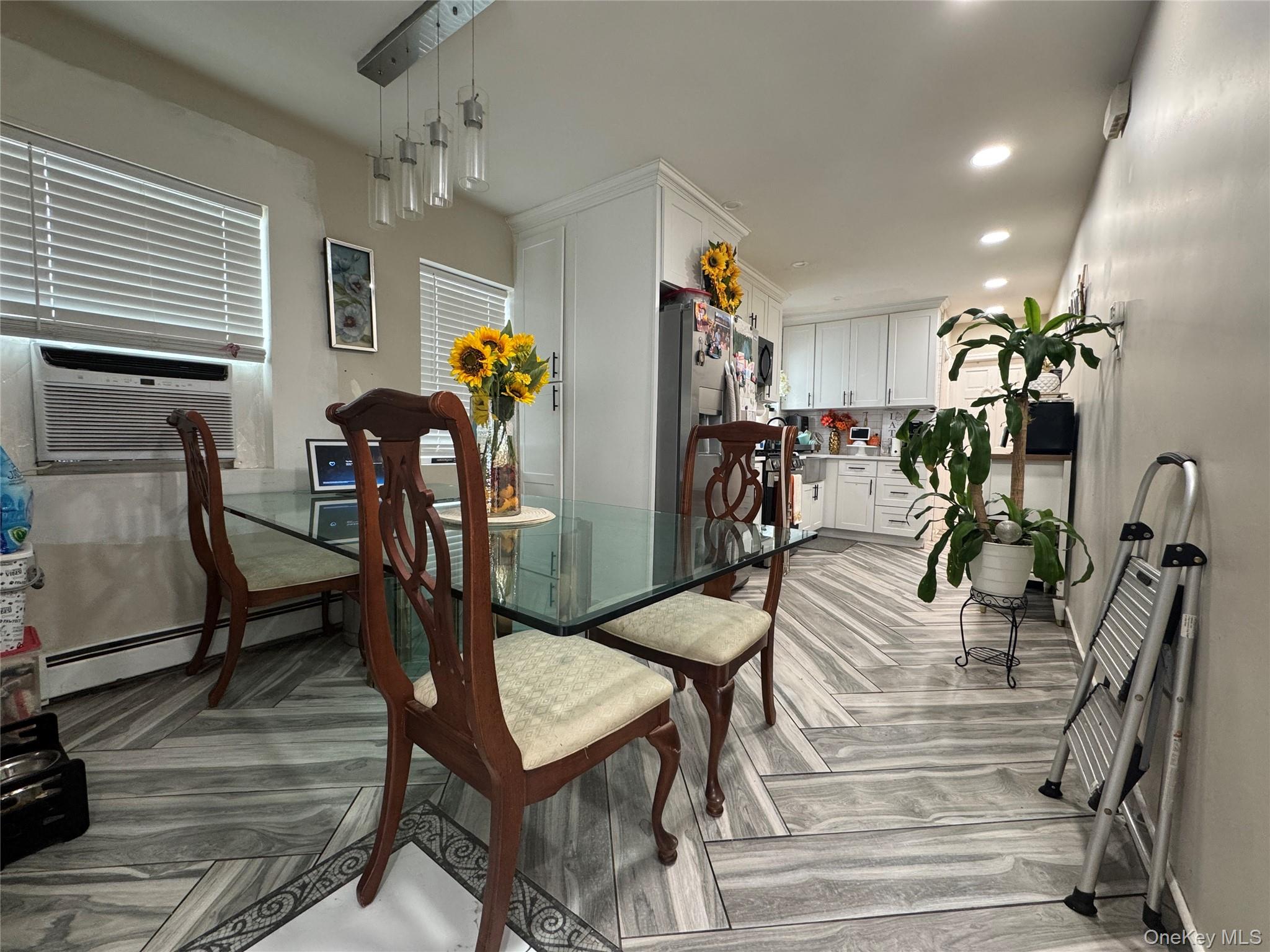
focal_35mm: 14
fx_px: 514
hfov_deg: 102.1
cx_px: 635
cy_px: 476
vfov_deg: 85.7
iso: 200
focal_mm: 2.22
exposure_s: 1/60
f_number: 2.2
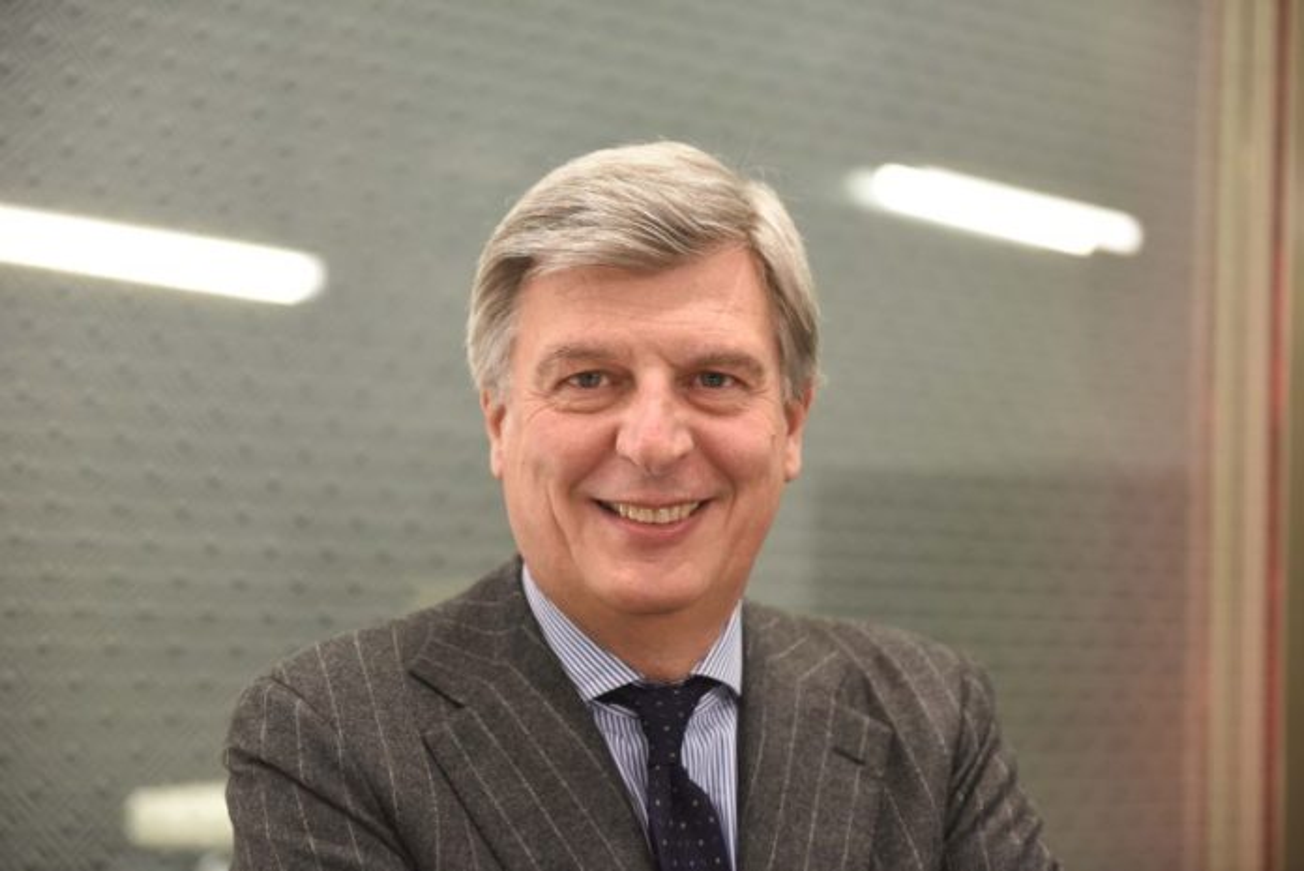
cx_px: 652
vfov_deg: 19.5
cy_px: 436
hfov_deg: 28.8
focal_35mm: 70
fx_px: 2537
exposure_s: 1/160
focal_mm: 70
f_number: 2.8
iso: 1600
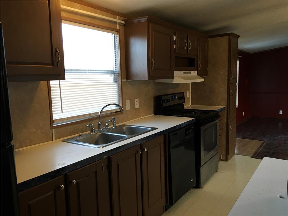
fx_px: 241
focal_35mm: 29
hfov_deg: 61.7
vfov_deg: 48.2
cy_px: 108
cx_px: 144
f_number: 2.2
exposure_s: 1/30
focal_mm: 4.15
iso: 100
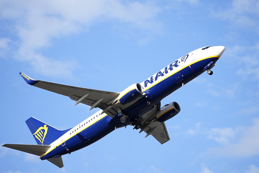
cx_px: 130
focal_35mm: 200
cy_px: 86
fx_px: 1439
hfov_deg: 10.3
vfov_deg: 6.9
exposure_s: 1/800
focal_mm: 200
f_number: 2.8
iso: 100
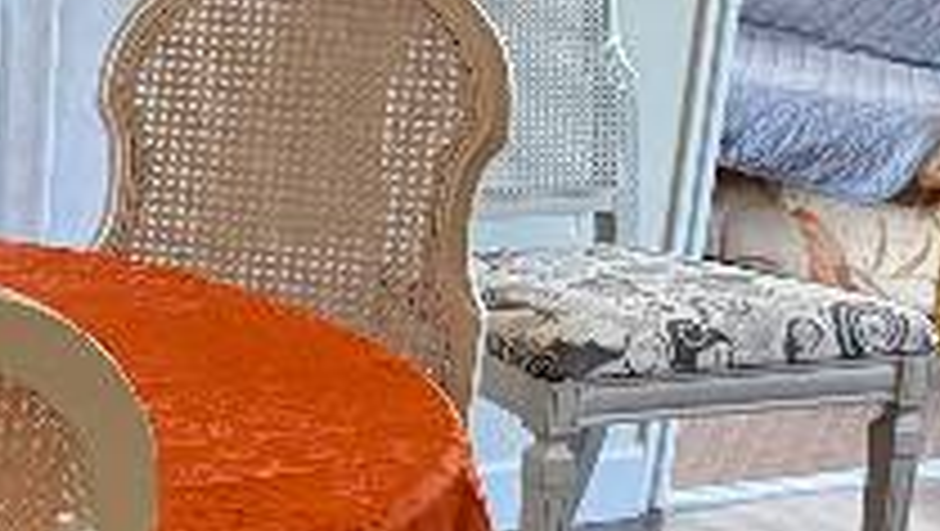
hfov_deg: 15.7
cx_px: -796
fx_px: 2869
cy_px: 349
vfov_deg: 10.6
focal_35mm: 115
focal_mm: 5.96
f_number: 1.6
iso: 250
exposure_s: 1/60
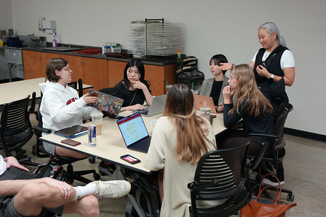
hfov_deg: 48.5
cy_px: 108
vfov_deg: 33.4
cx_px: 163
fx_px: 362
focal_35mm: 40
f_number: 4
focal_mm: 40
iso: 2000
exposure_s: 1/160
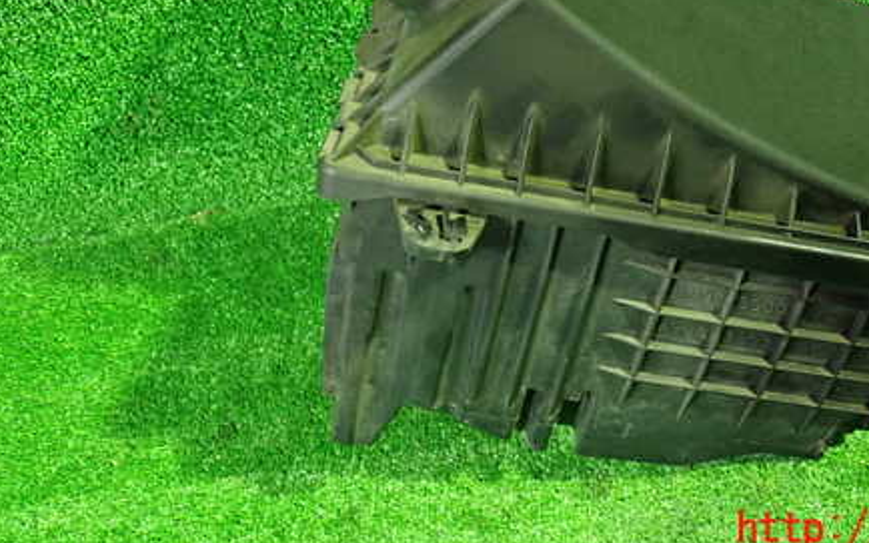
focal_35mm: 44
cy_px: 104
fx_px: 1042
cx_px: 589
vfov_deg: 28.5
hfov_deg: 44.5
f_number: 2.3
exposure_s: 1/20
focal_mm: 5.4
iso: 800
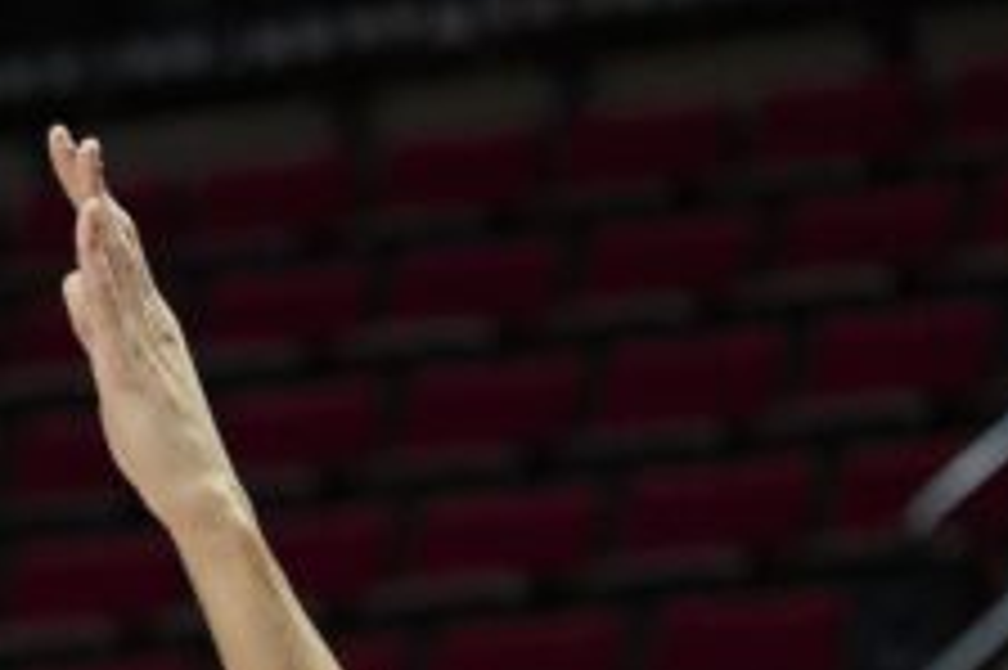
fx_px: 9345
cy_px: 1043
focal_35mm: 334
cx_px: -284
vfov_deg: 4.1
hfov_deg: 6.1
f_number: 2.8
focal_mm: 83
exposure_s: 1/1600
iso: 3200
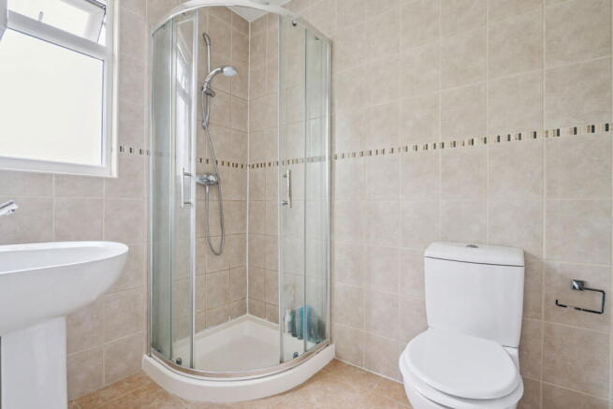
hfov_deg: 96.7
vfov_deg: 73.8
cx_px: 306
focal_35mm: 16
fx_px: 272
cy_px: 204
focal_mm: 16
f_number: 5.6
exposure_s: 1/25
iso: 640
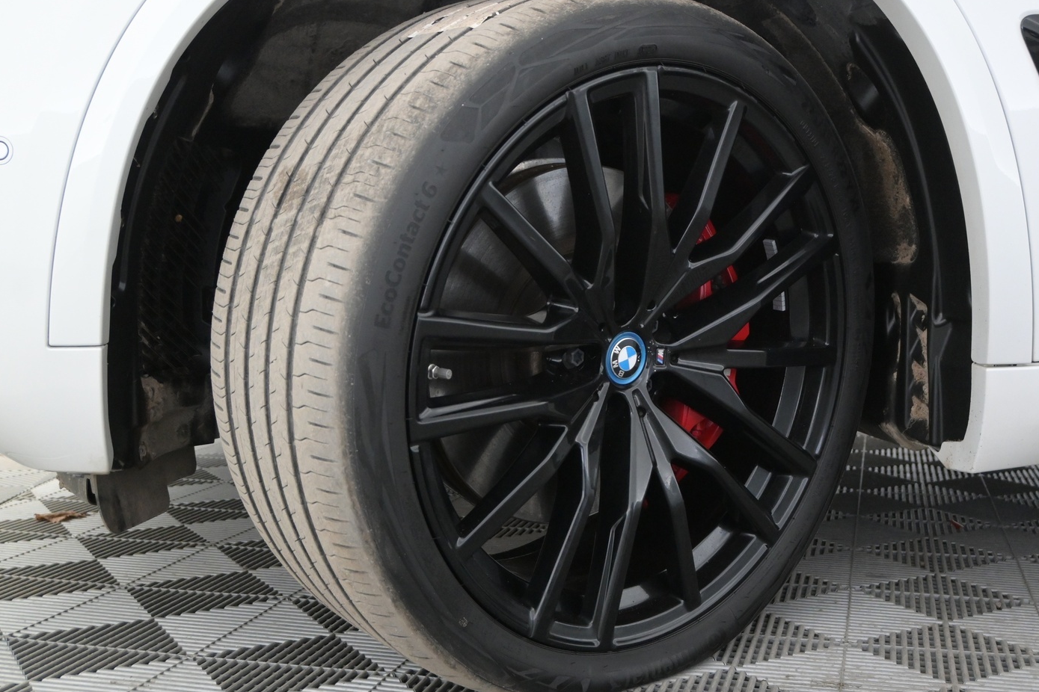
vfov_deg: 31.3
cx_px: 601
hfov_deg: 45.4
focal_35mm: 43
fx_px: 1237
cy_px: 346
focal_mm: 24.5
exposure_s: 1/80
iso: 2500
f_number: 4.2
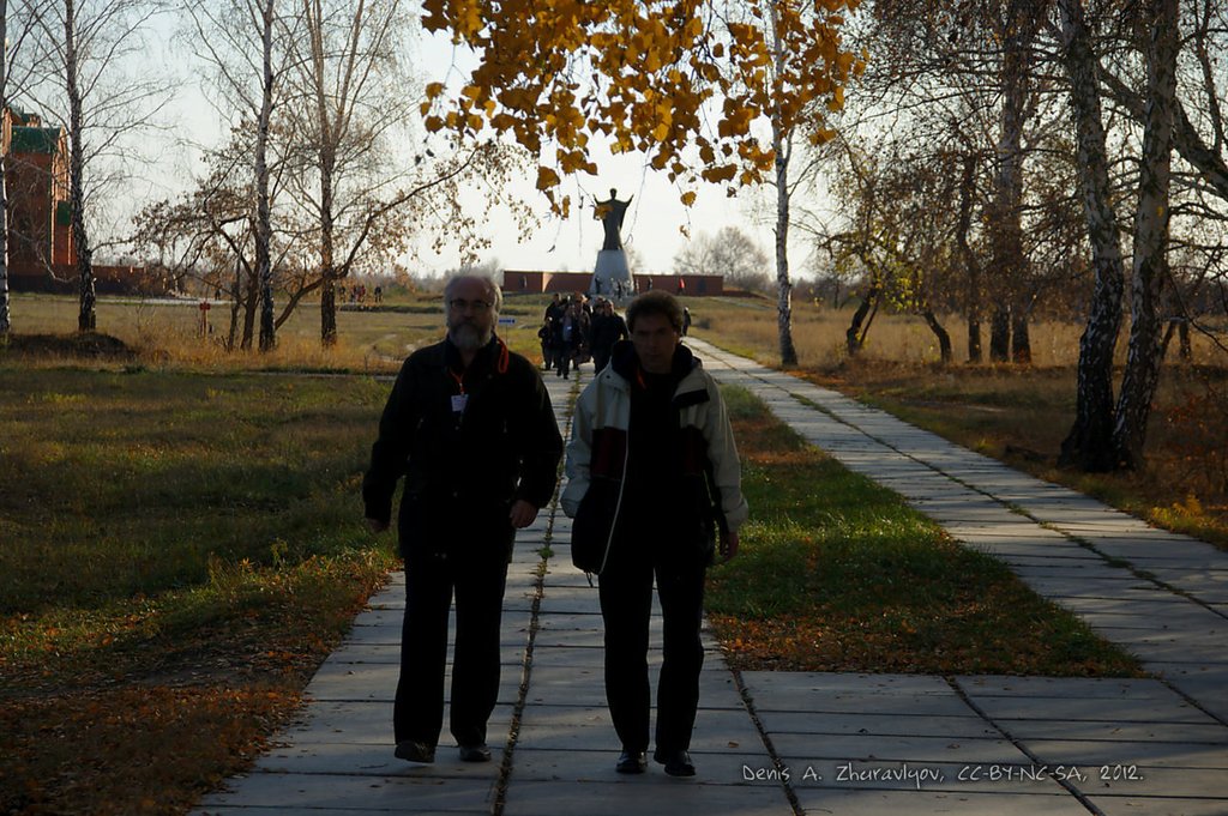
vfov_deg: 13.0
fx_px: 3579
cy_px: 408
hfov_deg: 19.5
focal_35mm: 105
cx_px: 614
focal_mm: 70
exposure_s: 1/500
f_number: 5.6
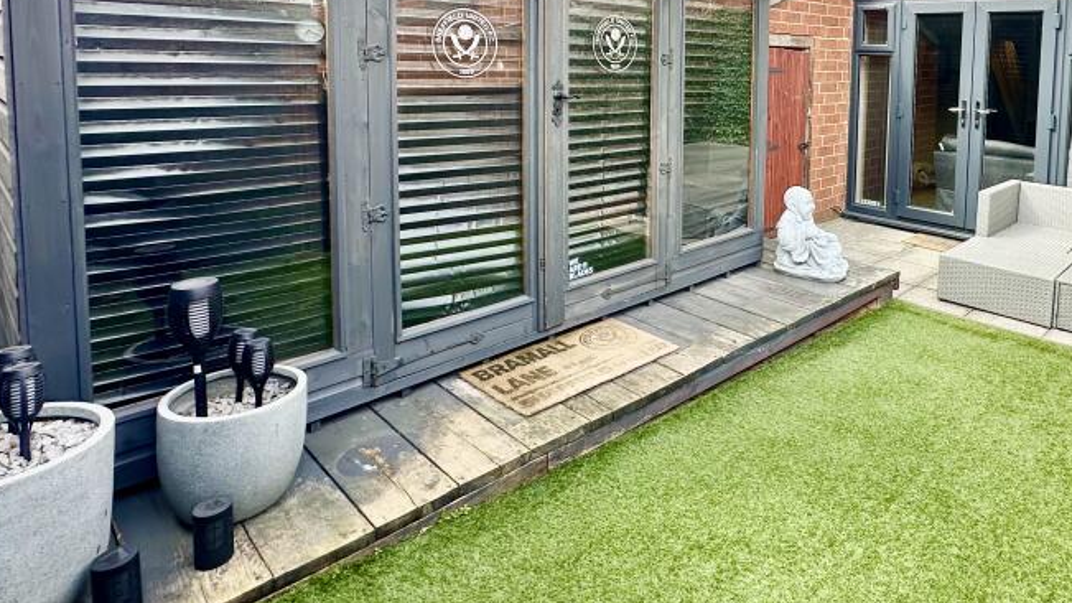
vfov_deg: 44.9
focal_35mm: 24
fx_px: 682
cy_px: 107
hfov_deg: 73.2
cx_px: 743
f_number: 2.2
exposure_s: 1/246
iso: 40
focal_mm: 2.22
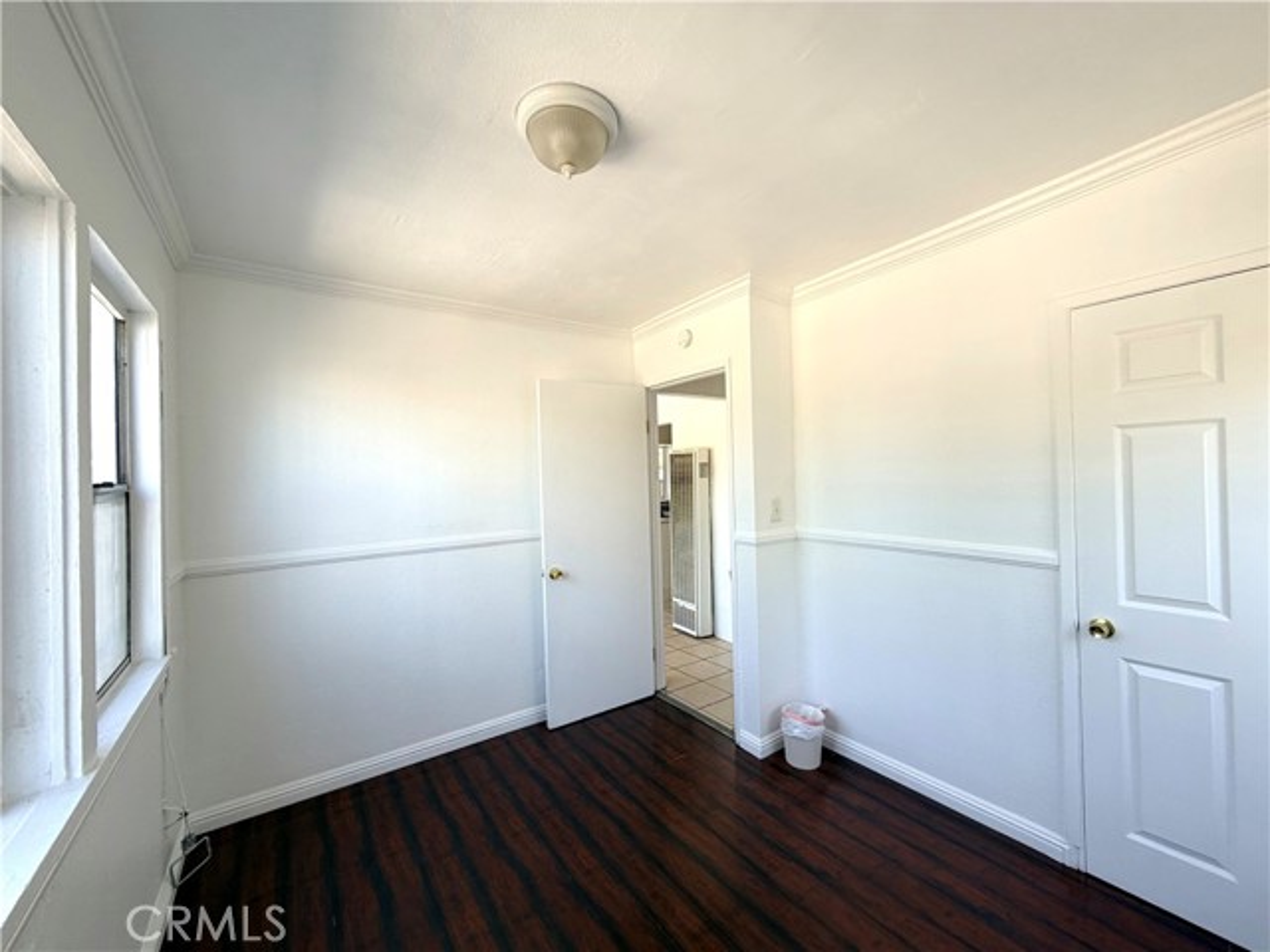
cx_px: 635
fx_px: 514
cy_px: 476
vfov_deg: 85.7
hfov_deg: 102.1
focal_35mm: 14
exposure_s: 1/121
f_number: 2.2
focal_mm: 2.22
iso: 80
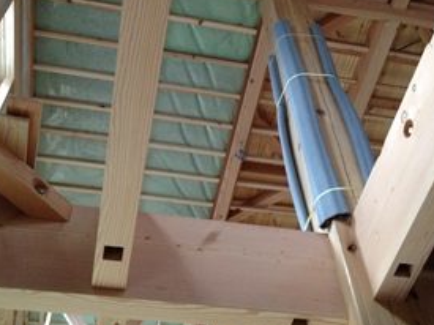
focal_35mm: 51
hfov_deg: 37.5
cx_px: 230
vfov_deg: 28.5
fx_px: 639
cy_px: 128
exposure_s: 1/20
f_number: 2.4
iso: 250
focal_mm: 4.28
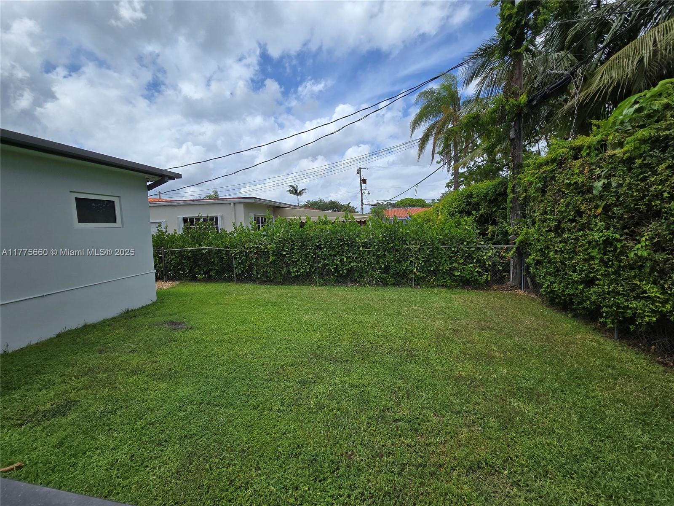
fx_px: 253
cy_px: 253
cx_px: 337
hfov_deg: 106.2
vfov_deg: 89.9
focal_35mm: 13
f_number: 2.2
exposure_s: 1/2953
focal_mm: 2.2
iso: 50
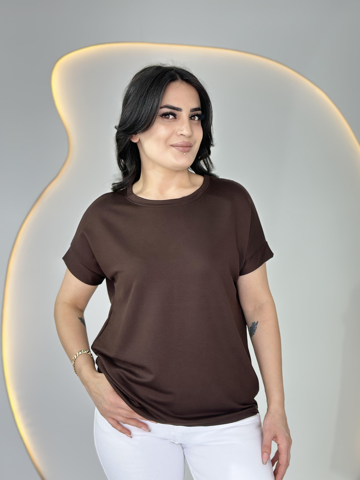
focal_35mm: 48
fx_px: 666
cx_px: 180
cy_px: 240
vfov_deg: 39.7
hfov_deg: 30.3
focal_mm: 6.86
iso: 64
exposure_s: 1/177
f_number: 1.78
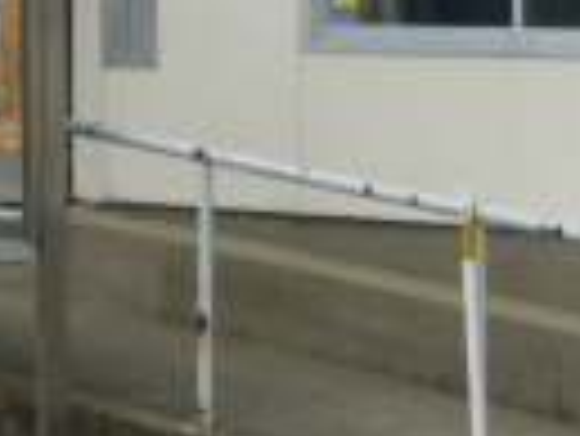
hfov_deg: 7.6
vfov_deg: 5.7
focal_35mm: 257
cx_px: 670
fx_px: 4310
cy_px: -310
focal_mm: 9.2
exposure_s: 1/800
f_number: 4.1
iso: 100
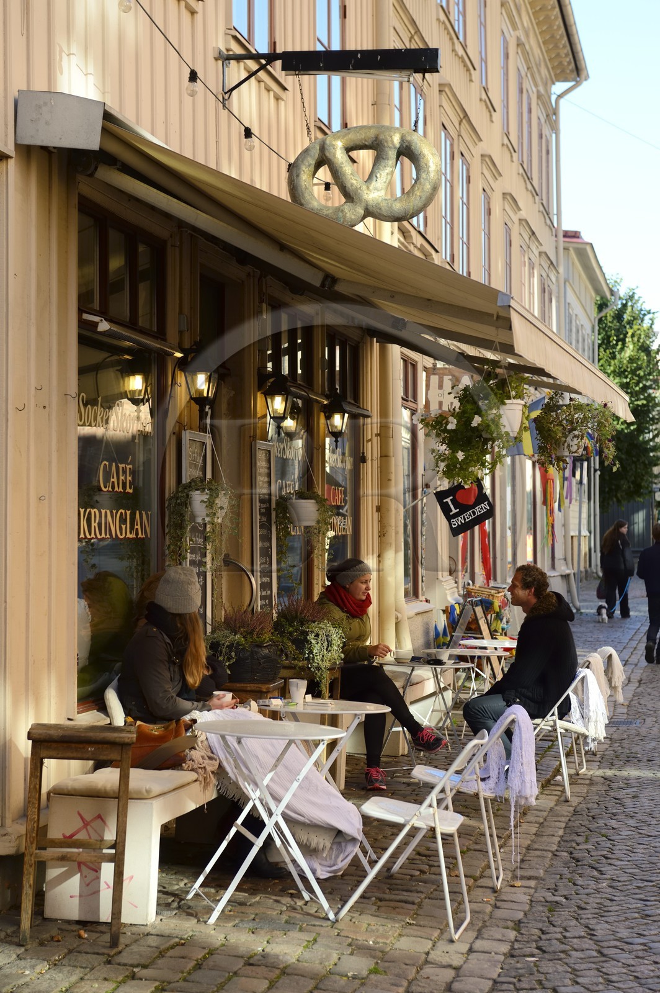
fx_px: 1928
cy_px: 496
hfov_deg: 19.4
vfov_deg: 28.9
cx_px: 330
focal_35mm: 70
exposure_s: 1/250
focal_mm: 70
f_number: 5
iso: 200
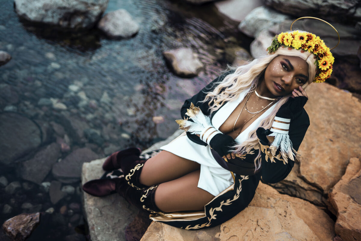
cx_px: 180
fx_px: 501
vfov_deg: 27.0
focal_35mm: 50
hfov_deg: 39.6
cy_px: 120
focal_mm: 50
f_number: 1.8
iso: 100
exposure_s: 1/500
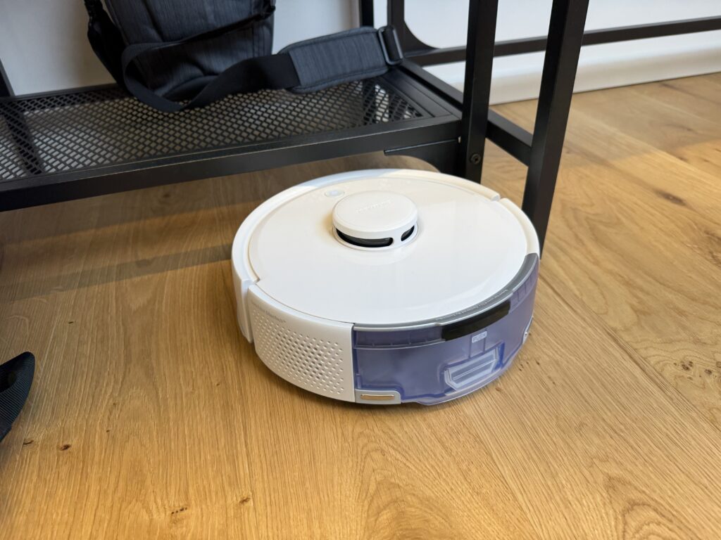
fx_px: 500
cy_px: 270
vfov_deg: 56.8
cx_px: 360
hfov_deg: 71.6
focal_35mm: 24
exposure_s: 1/100
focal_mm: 6.76
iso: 200
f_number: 1.78
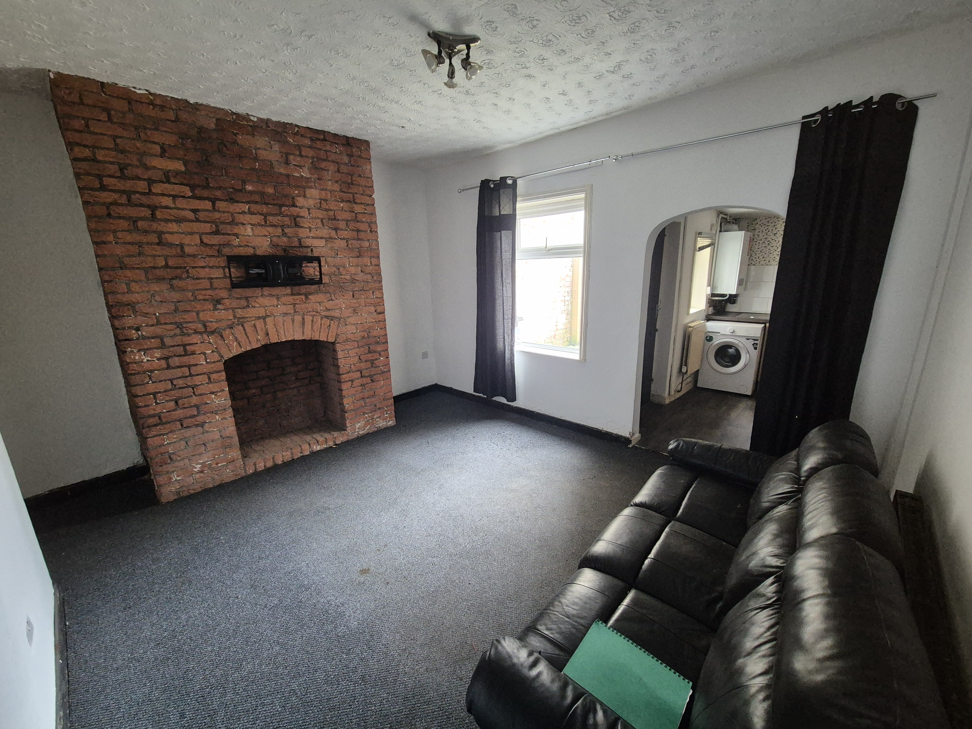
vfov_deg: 89.9
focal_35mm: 13
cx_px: 486
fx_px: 365
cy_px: 364
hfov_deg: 106.2
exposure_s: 1/50
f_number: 2.2
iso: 1000
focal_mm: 2.2
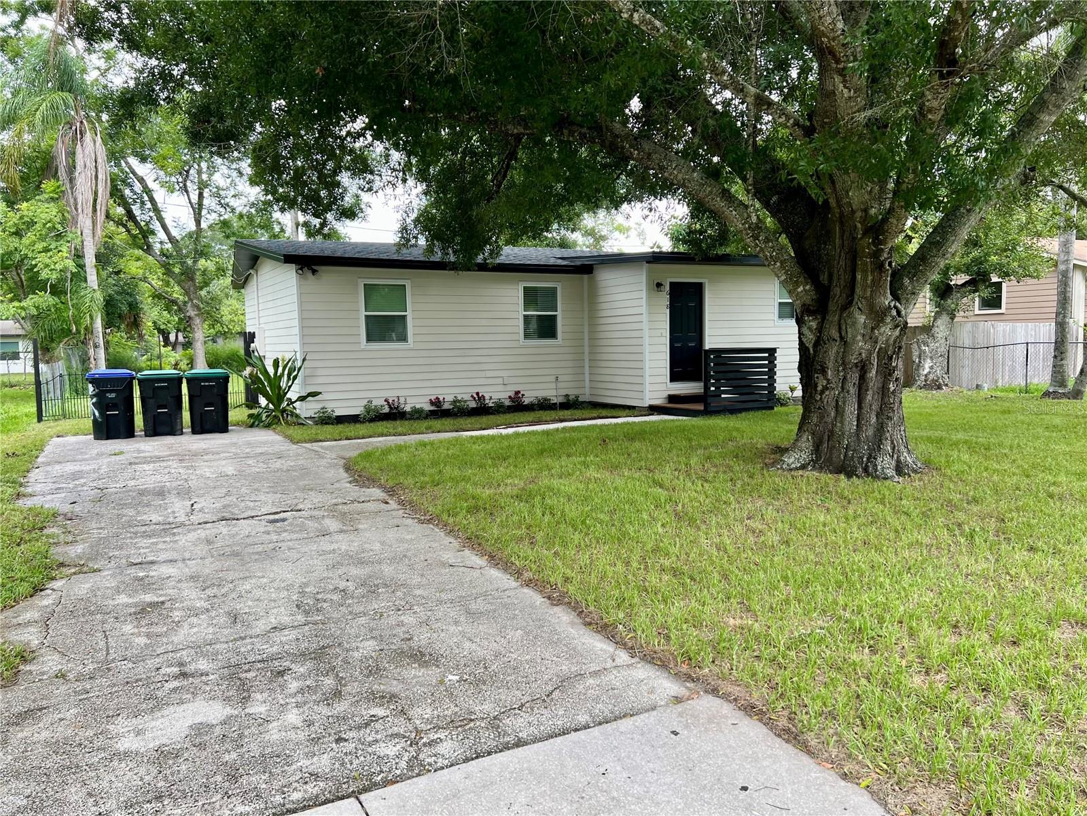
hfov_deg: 67.3
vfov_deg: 53.1
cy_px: 408
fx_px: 816
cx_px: 544
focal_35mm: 26
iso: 40
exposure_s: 1/209
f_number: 1.5
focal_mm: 5.7
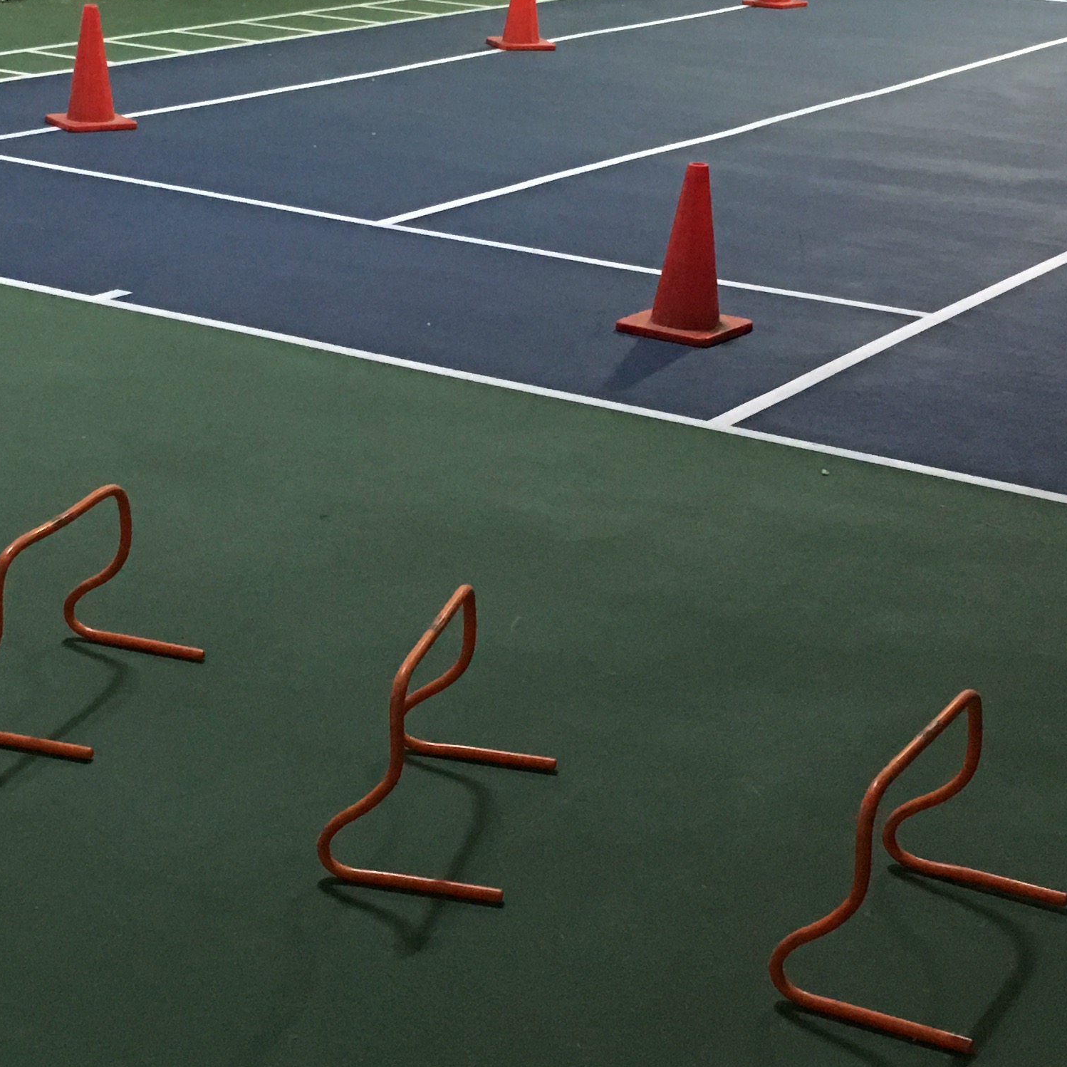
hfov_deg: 24.9
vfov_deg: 25.0
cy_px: 521
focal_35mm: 69
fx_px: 2406
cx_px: 339
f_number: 2.2
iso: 100
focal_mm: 4.15
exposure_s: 1/15
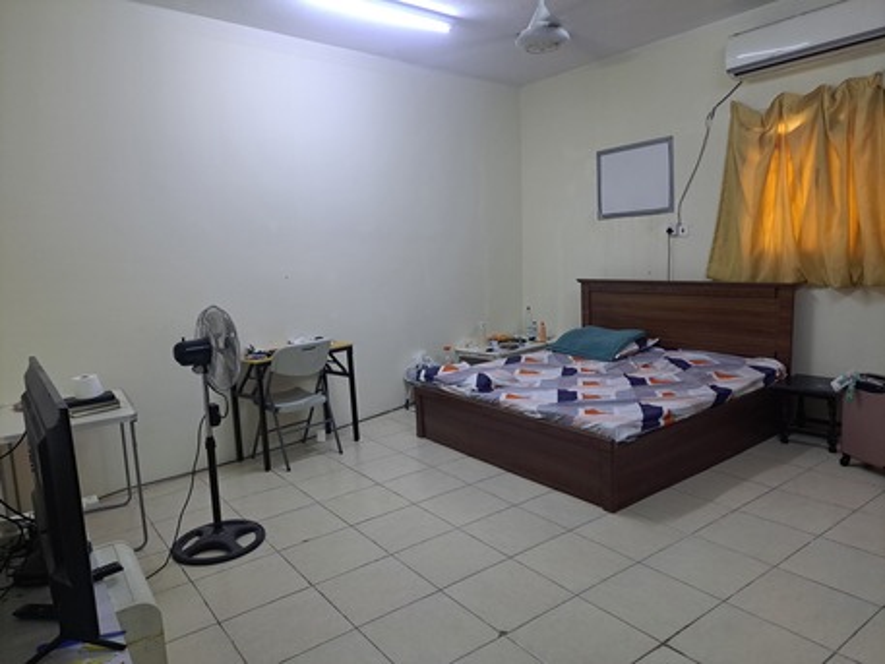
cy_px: 332
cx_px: 442
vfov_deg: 56.8
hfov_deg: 71.6
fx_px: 614
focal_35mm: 24
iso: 250
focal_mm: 5.23
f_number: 1.8
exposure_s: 1/50
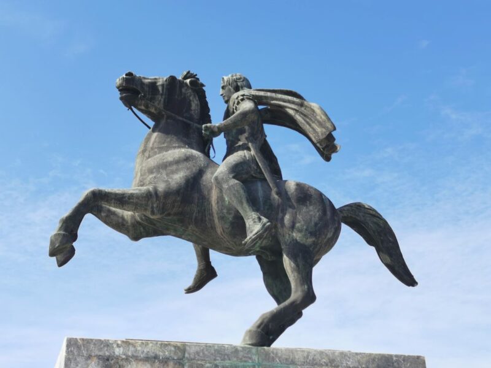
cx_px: 246
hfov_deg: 36.2
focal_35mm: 53
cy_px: 184
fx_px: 752
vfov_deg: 27.5
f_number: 1.6
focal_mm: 5.56
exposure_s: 1/2551
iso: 50
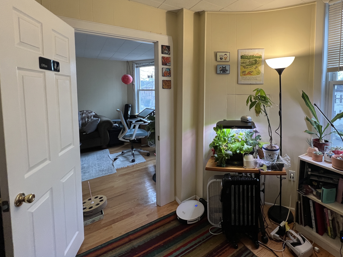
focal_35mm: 17
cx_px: 208
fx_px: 168
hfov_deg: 89.7
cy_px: 104
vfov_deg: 74.0
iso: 200
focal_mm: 1.57
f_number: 1.8
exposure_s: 1/120
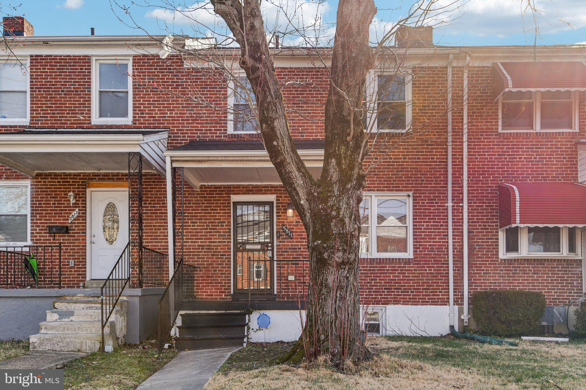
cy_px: 195
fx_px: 521
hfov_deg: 58.7
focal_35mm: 32
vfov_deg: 41.1
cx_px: 293
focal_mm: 32
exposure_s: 1/500
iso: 400
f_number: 8
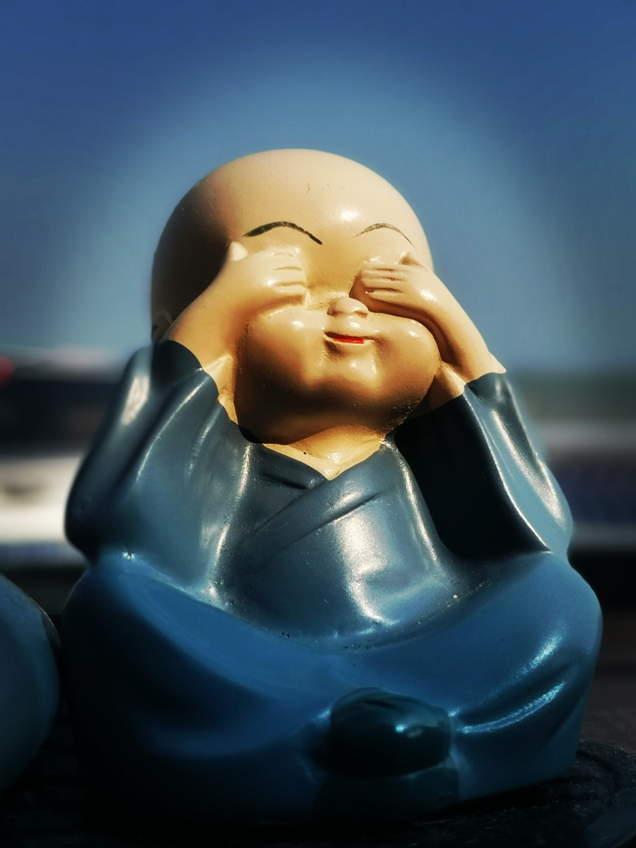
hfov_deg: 28.0
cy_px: 424
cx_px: 318
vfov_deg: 36.8
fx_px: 1274
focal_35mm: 52
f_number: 4
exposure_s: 1/2747
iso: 50
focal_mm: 4.75
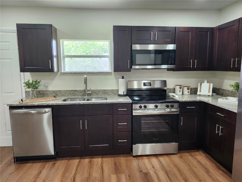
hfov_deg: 73.9
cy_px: 91
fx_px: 161
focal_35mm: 23
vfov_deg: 58.9
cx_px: 121
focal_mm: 5.54
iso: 320
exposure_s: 1/120
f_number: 1.8
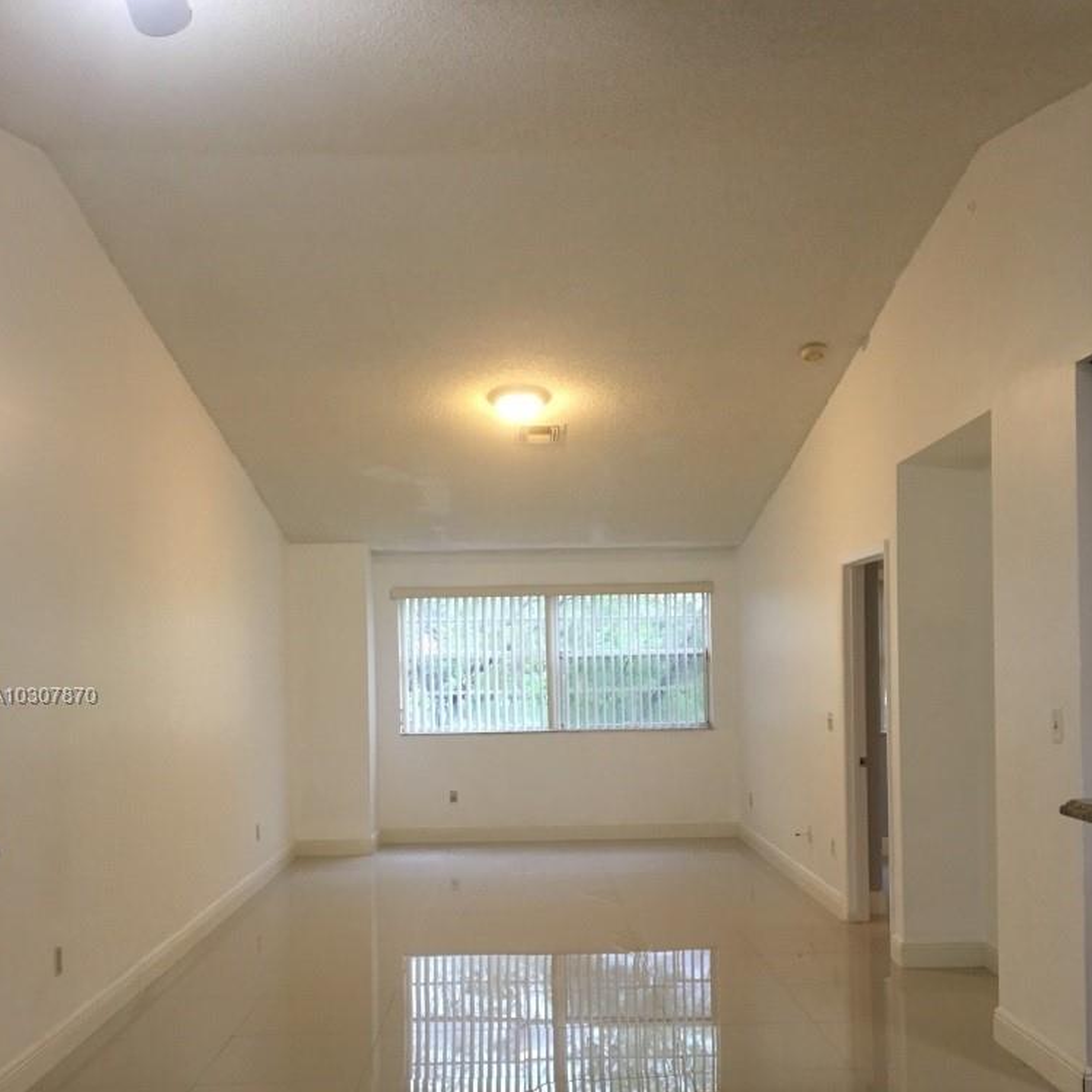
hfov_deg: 47.2
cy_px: 697
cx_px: 546
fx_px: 1249
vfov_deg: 46.7
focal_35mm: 35
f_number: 2.2
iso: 125
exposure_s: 1/30
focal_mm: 4.15
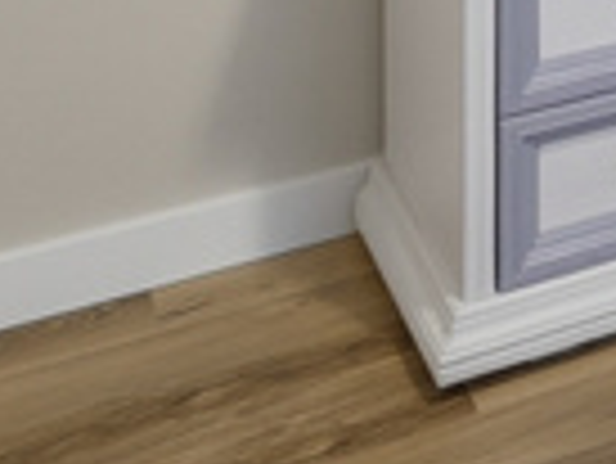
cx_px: 1497
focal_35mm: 115
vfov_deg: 10.2
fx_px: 2048
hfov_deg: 12.9
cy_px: -829
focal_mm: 16
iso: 250
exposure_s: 1/30
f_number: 9
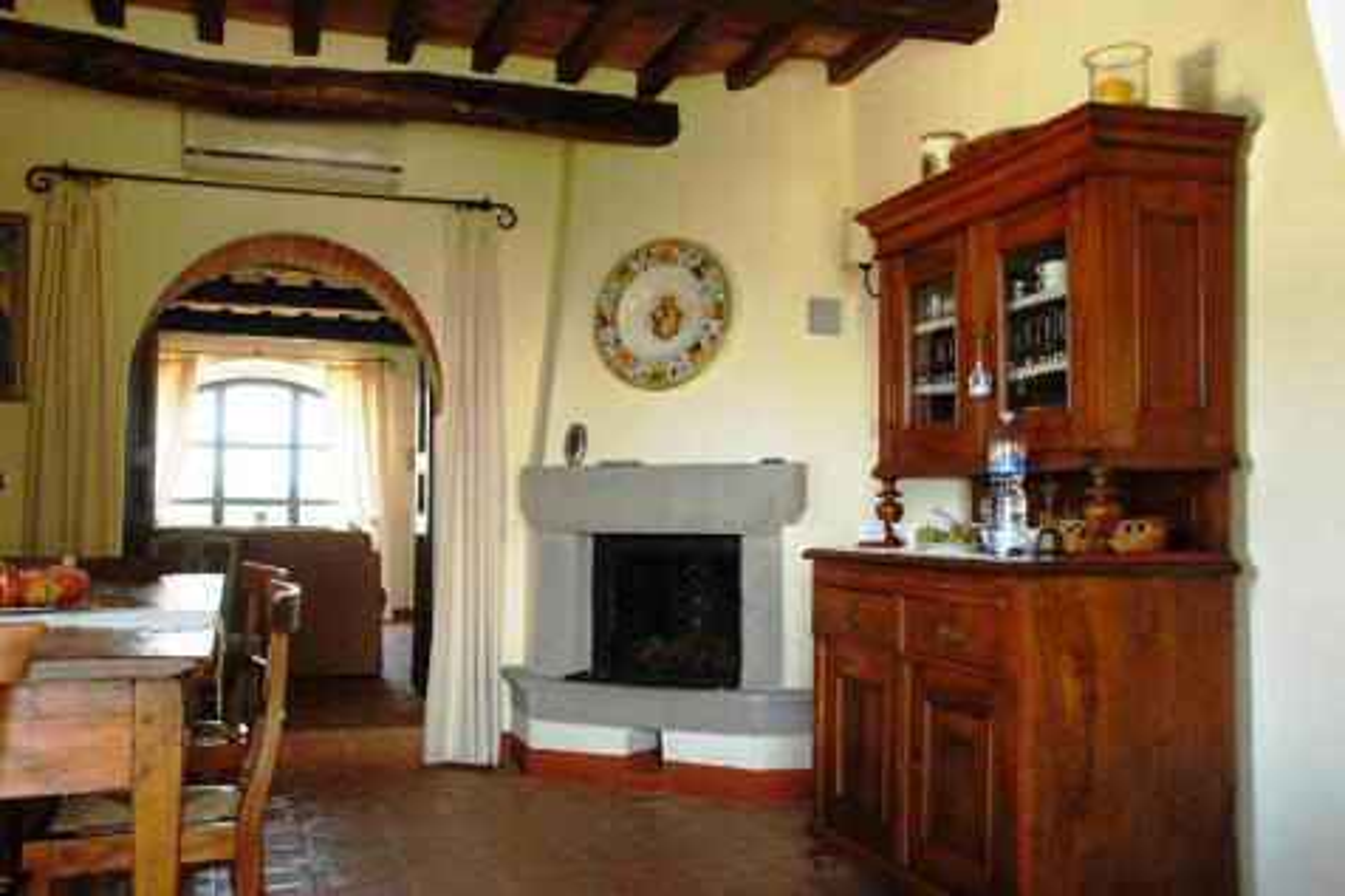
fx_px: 1344
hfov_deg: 53.1
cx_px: 672
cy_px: 448
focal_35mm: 36
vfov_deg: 36.8
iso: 200
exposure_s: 1/13
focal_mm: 24
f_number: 6.3
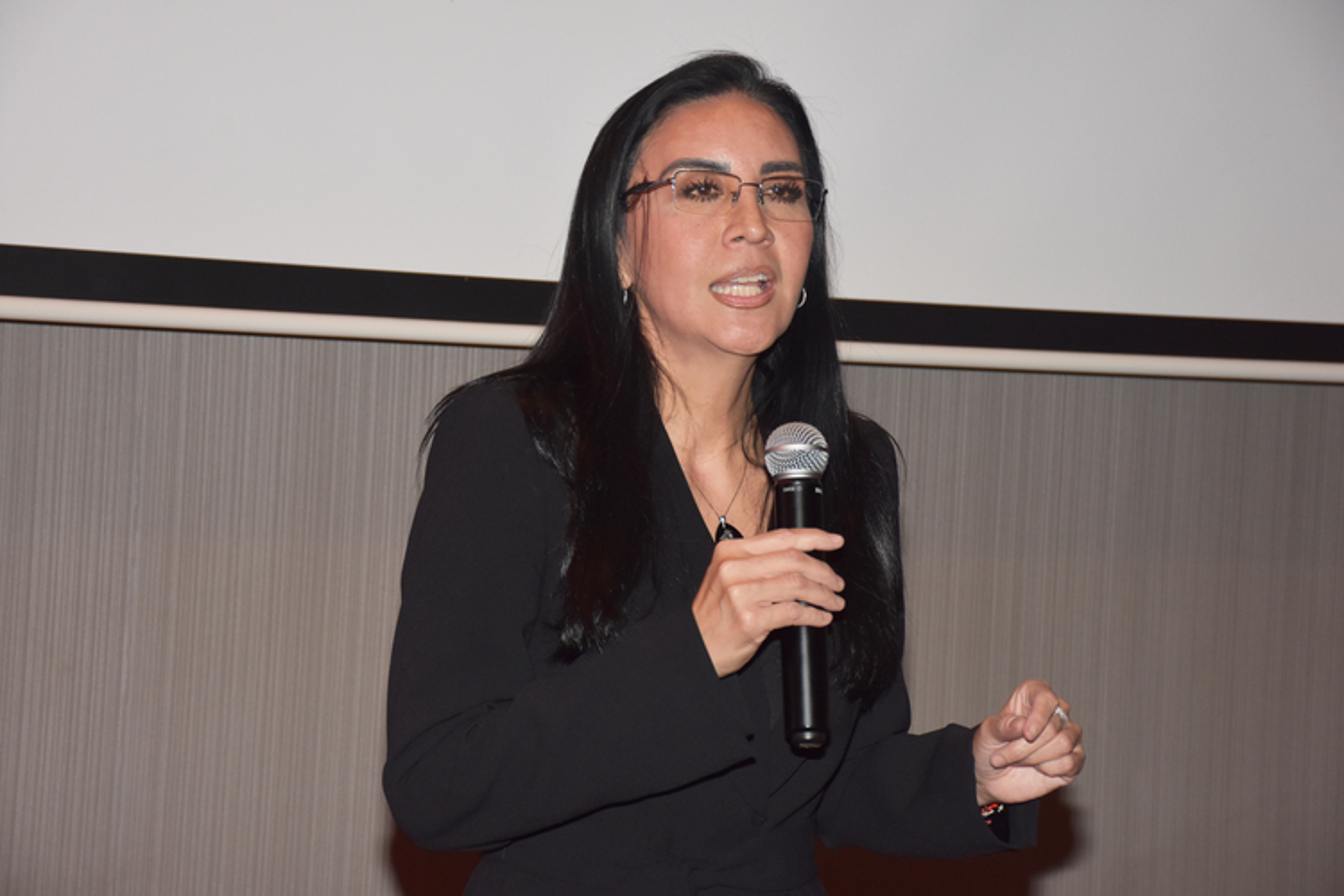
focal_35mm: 112
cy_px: 448
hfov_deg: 18.2
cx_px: 672
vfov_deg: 12.2
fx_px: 4200
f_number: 7.1
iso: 800
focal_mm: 75
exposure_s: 1/60
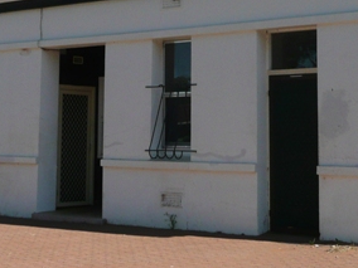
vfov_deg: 18.3
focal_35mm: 79
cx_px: 183
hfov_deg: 24.7
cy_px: 23
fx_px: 817
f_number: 3.3
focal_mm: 4.6
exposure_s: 1/1300
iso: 100
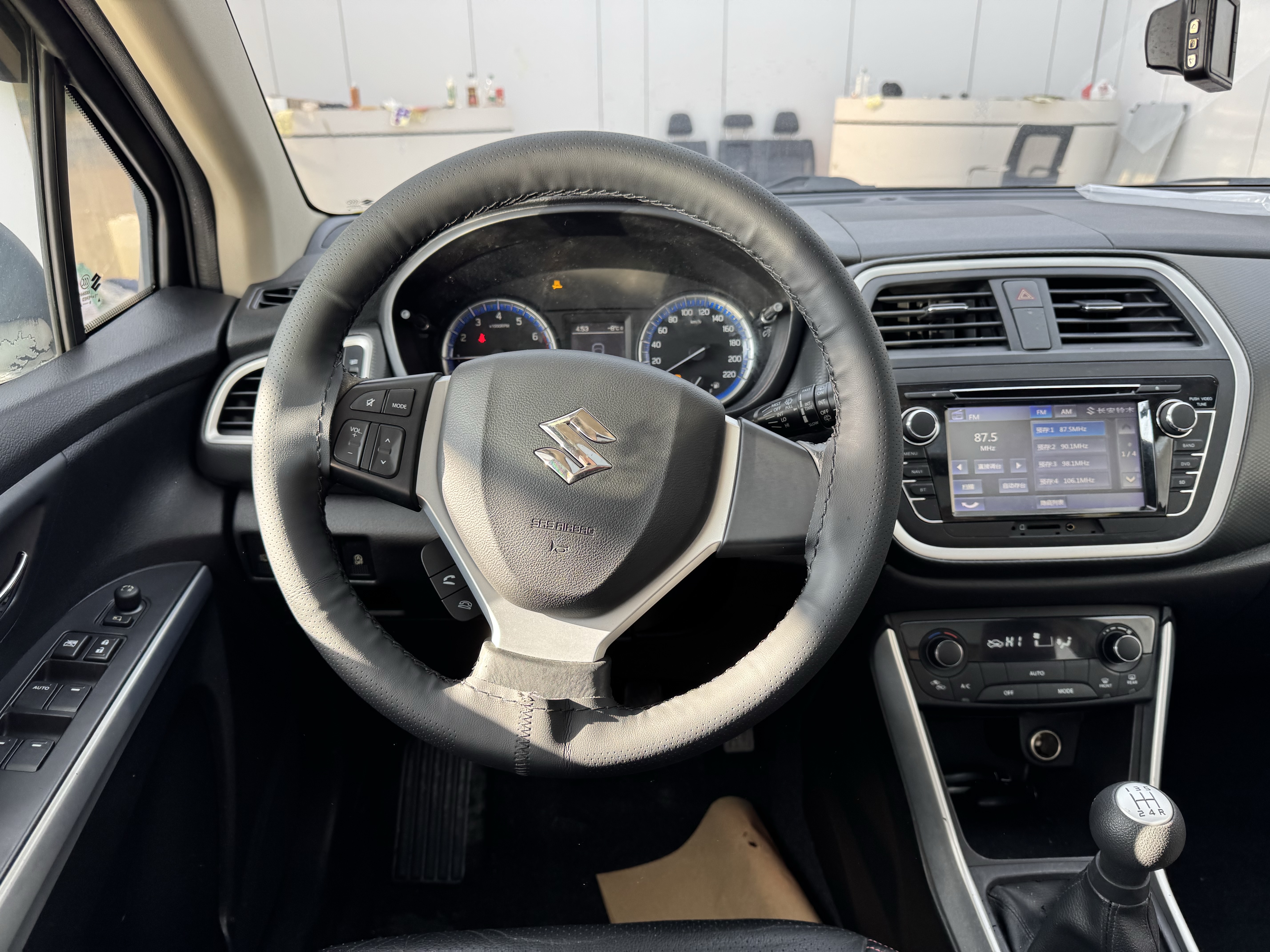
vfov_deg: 56.8
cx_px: 635
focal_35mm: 24
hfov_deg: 71.6
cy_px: 476
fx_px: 881
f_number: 1.78
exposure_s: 1/121
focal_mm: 6.76
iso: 80
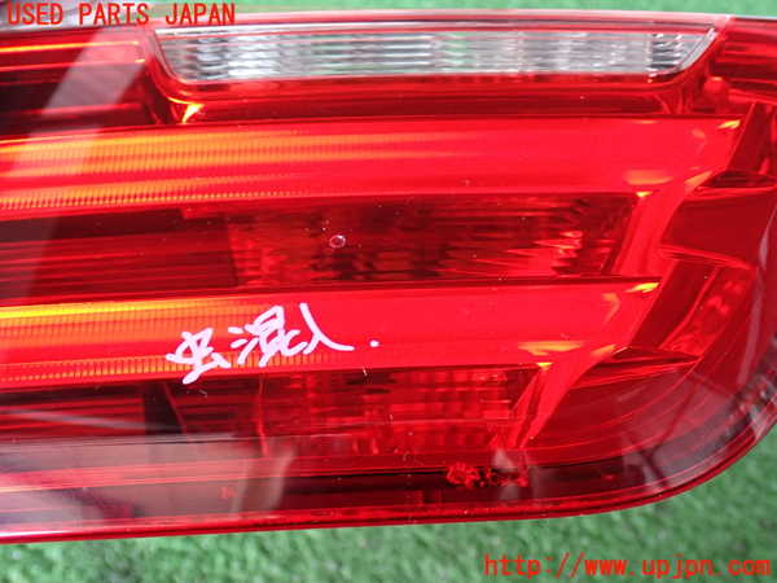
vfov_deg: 35.1
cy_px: 292
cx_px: 388
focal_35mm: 41
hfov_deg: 45.8
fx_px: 920
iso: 320
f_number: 2.8
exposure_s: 1/40
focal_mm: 7.31
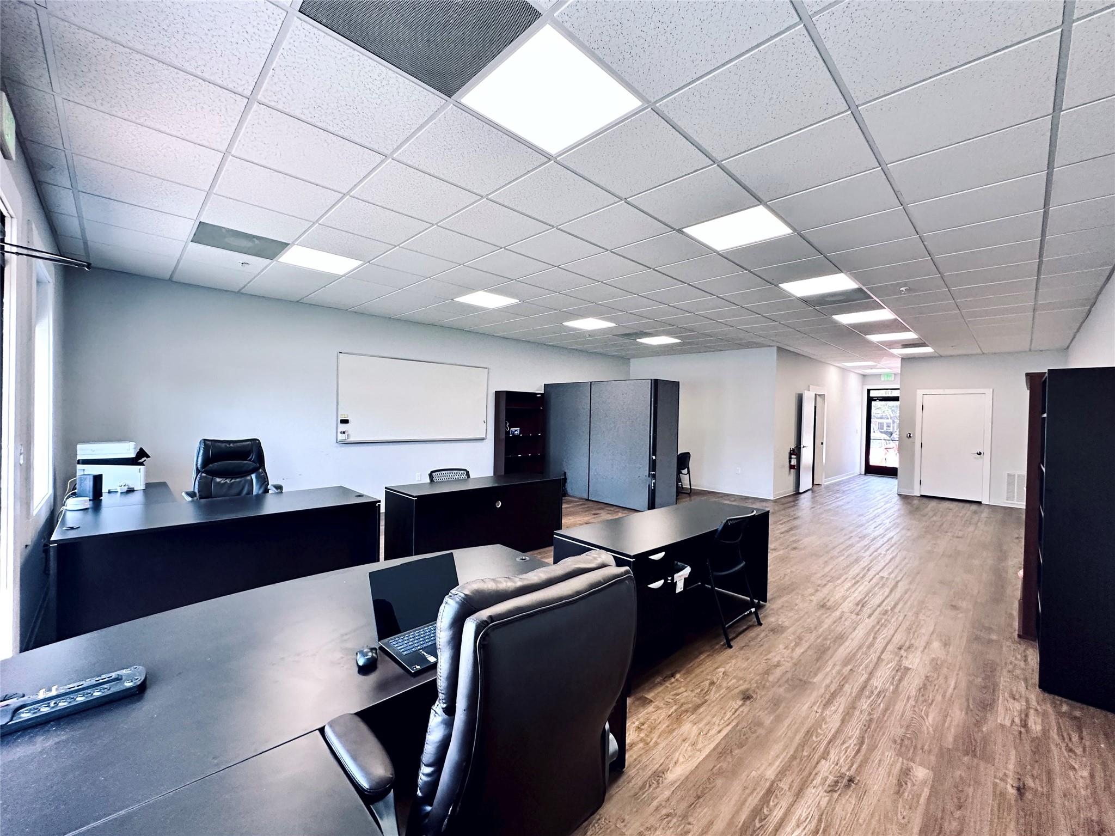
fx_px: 451
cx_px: 558
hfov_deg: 102.1
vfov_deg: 85.7
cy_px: 418
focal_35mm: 14
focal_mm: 2.22
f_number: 2.2
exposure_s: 1/99
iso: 250
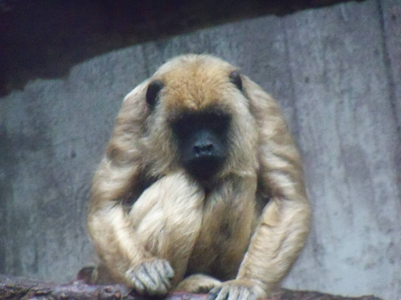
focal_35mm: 247
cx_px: 200
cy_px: 150
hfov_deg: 8.0
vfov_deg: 6.0
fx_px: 2861
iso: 1600
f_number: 4.4
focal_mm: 43.8
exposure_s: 1/25
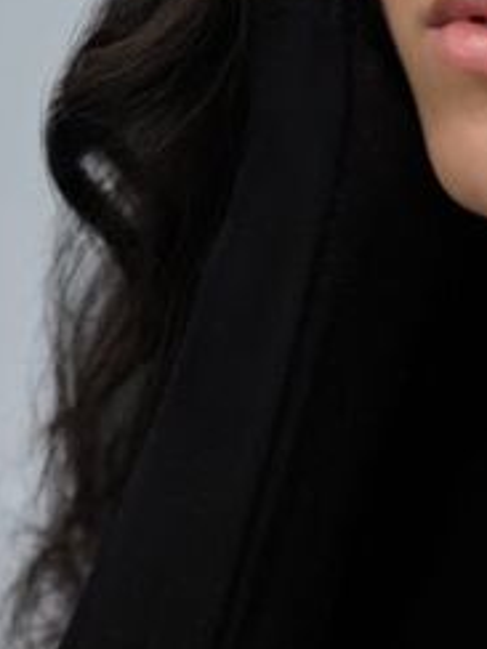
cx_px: 663
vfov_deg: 10.7
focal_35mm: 185
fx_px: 3470
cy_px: 396
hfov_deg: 7.9
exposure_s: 1/125
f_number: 2.8
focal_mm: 63
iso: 100
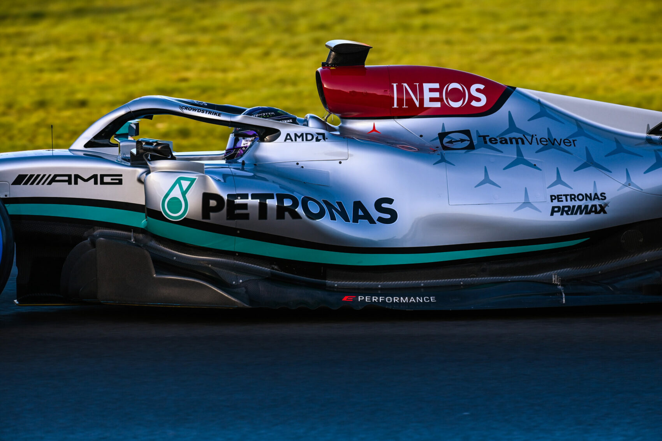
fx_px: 7724
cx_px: 331
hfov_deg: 4.9
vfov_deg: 3.3
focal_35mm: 420
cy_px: 220
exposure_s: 1/1000
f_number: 5.6
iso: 800
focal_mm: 420
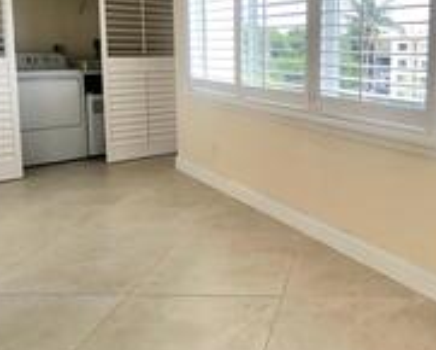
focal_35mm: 28
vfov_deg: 49.5
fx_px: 362
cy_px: 87
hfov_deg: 56.3
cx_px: 366
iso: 64
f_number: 2.2
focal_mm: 2.2
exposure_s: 1/120
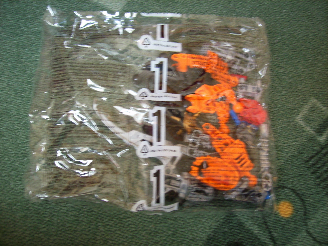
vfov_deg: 44.2
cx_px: 164
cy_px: 123
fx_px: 303
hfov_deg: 56.8
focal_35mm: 32
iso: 50
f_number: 2.8
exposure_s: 1/2
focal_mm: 5.99
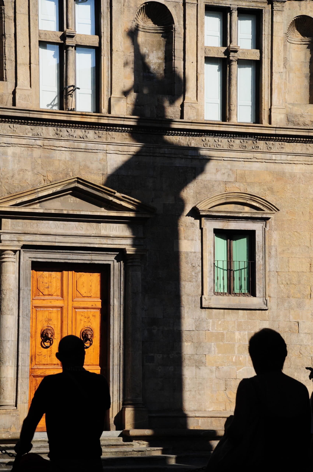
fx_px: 1569
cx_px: 156
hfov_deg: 11.4
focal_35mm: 120
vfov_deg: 17.1
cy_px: 236
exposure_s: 1/640
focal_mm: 80
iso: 400
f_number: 13
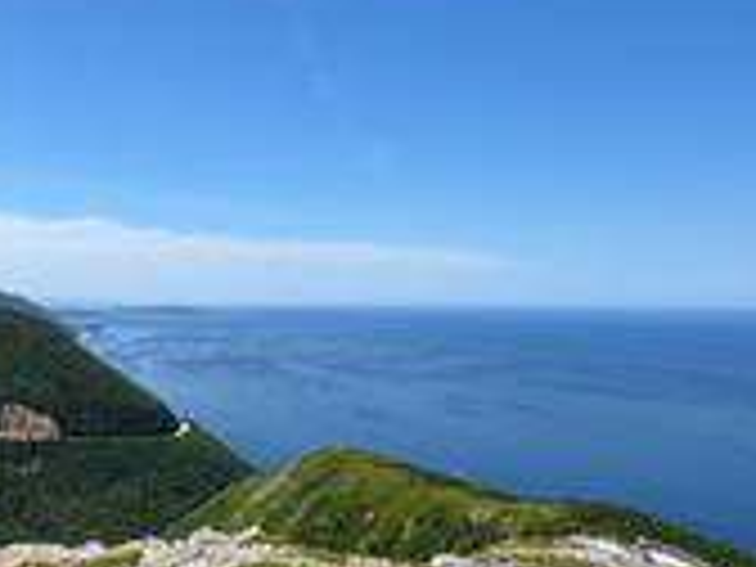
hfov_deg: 44.6
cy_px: 315
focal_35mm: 40
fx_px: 874
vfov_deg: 35.9
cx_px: 158
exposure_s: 1/2494
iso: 50
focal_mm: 2.22
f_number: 2.2
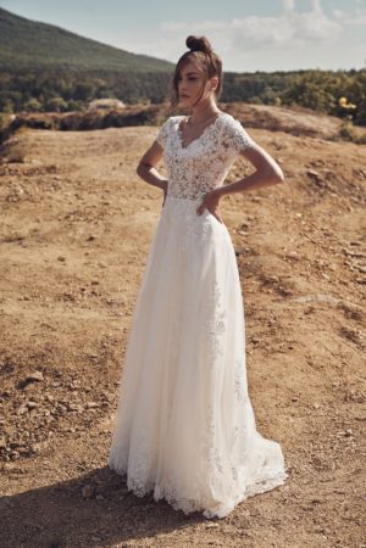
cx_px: 183
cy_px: 274
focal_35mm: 57
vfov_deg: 35.1
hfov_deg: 23.8
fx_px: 869
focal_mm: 57
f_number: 4.5
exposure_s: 1/1600
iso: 100
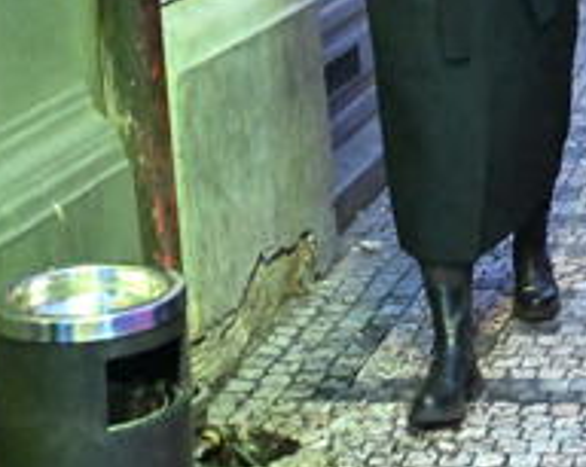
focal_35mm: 108
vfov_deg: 14.0
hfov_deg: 16.1
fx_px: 1870
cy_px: -18
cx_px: 913
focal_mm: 32
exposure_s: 1/50
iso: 20000
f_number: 2.8
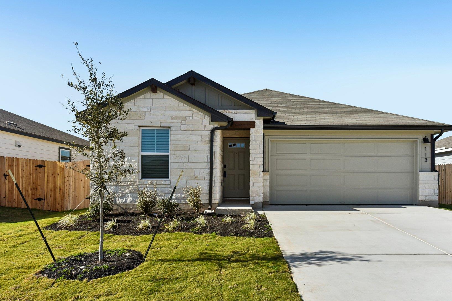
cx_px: 252
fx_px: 314
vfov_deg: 51.0
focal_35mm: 25
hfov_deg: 71.3
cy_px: 179
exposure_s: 1/2500
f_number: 8
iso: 400
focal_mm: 20
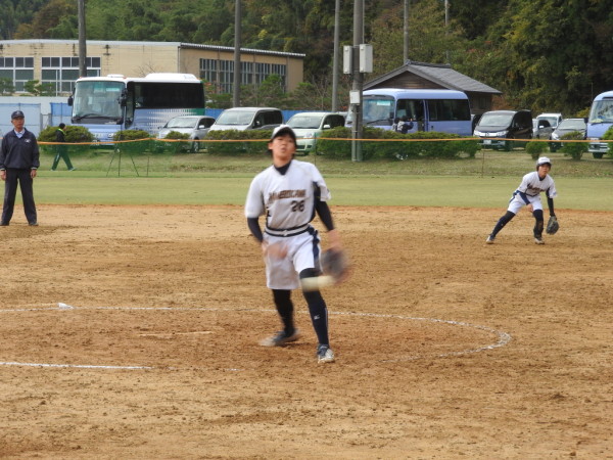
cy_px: 230
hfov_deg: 14.6
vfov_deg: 11.0
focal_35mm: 135
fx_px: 2391
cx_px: 306
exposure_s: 1/80
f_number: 5
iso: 100
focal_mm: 24.2
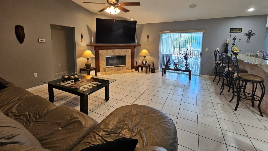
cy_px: 54
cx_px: 130
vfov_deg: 69.1
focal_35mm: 15
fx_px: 107
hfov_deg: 103.0
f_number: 2.2
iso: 200
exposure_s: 1/60
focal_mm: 2.2
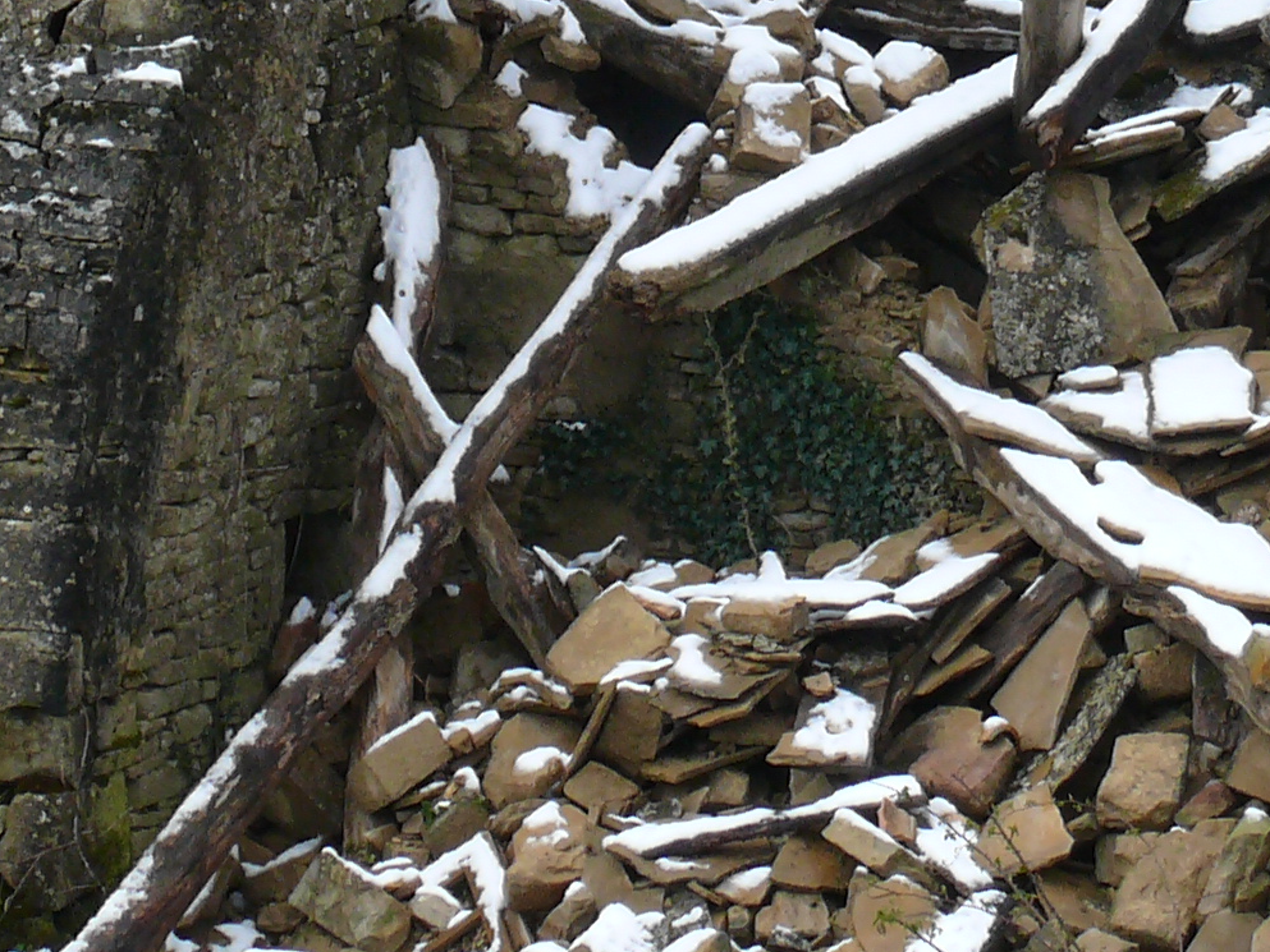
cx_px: 744
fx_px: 5797
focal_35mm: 158
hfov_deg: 12.5
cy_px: -279
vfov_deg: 9.2
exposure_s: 1/250
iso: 100
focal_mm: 9.2
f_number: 5.6
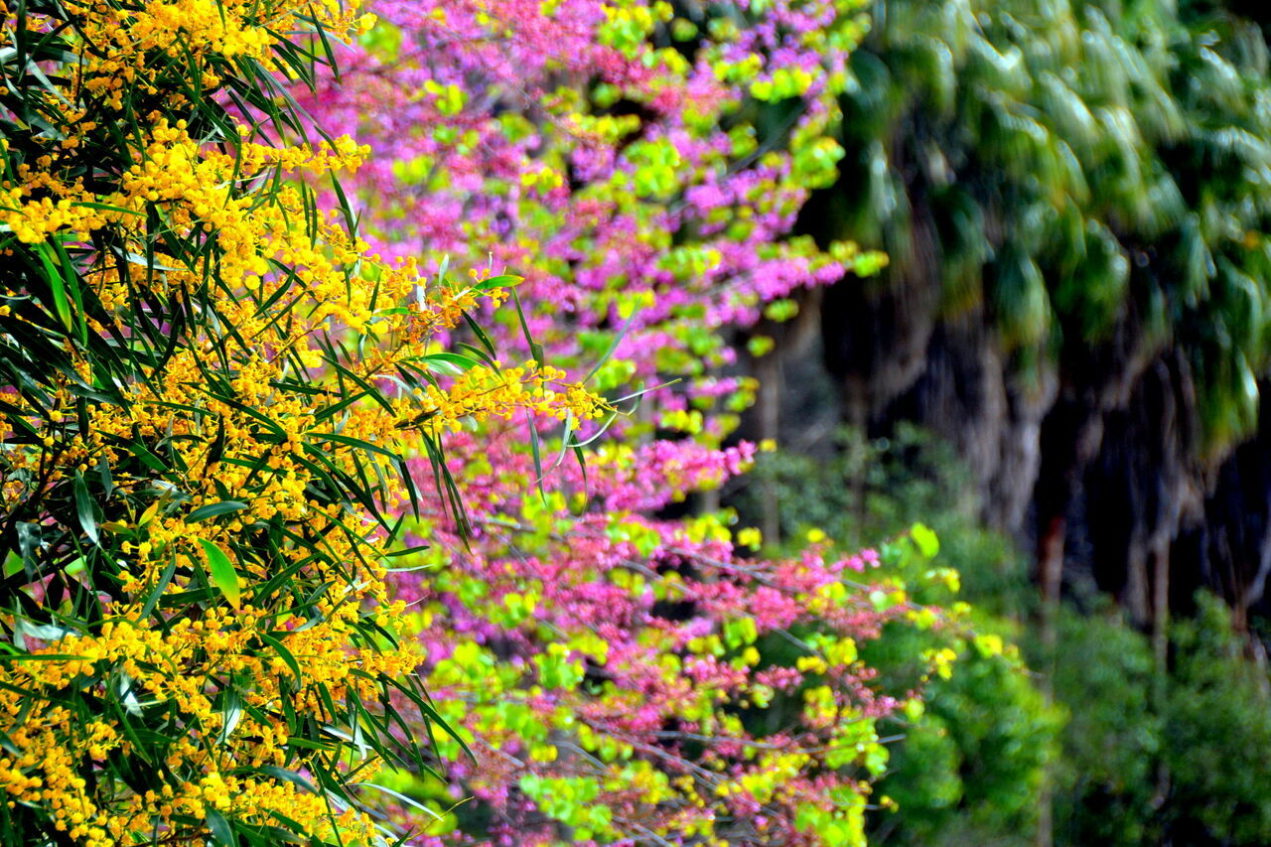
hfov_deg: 9.1
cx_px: 636
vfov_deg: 6.1
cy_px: 424
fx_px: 7942
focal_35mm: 225
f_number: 5.6
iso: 400
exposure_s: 1/400
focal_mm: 150
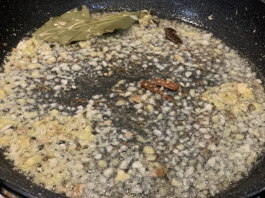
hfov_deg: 36.8
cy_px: 99
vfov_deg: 28.0
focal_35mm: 52
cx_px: 132
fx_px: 398
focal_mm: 6
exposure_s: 1/50
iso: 250
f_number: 2.4
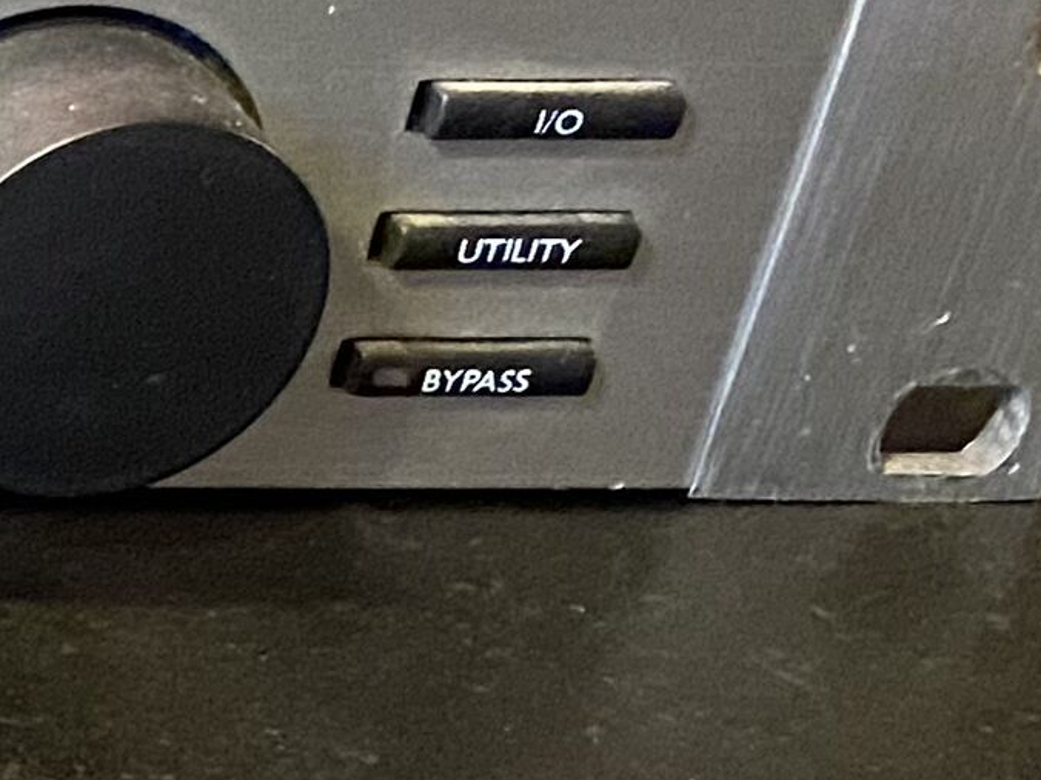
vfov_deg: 9.4
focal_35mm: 155
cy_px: 1089
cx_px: -2008
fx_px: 4661
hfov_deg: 9.9
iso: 500
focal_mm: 4.25
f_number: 1.8
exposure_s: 1/25
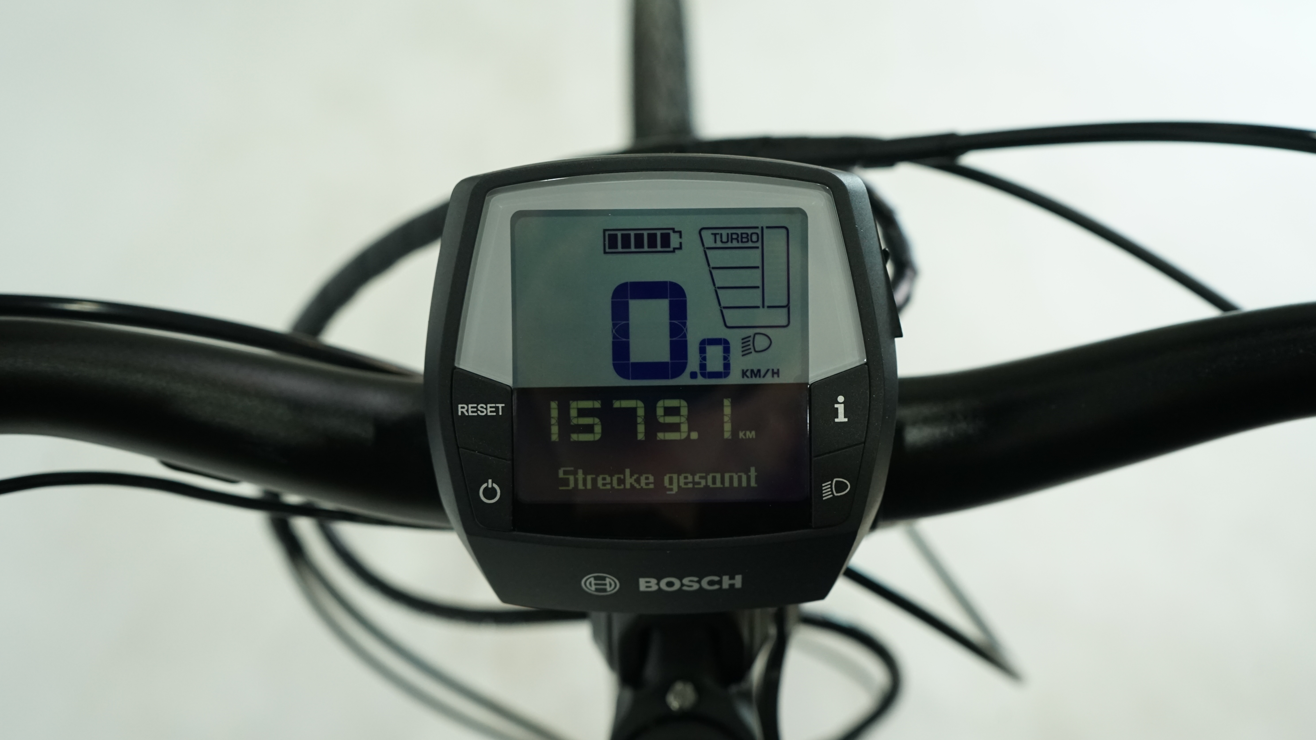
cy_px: 351
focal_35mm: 35
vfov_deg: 33.7
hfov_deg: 56.6
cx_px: 665
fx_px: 1221
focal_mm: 33
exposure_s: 1/200
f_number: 5.6
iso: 1600
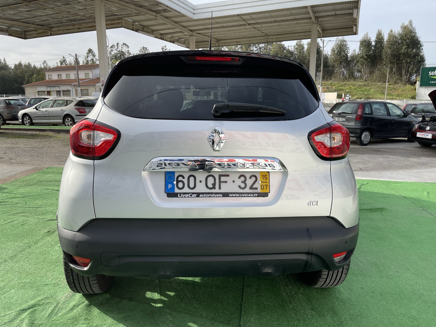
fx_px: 327
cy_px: 164
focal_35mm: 26
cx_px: 218
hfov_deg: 67.3
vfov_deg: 53.1
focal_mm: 5.1
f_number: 1.6
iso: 32
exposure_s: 1/1715
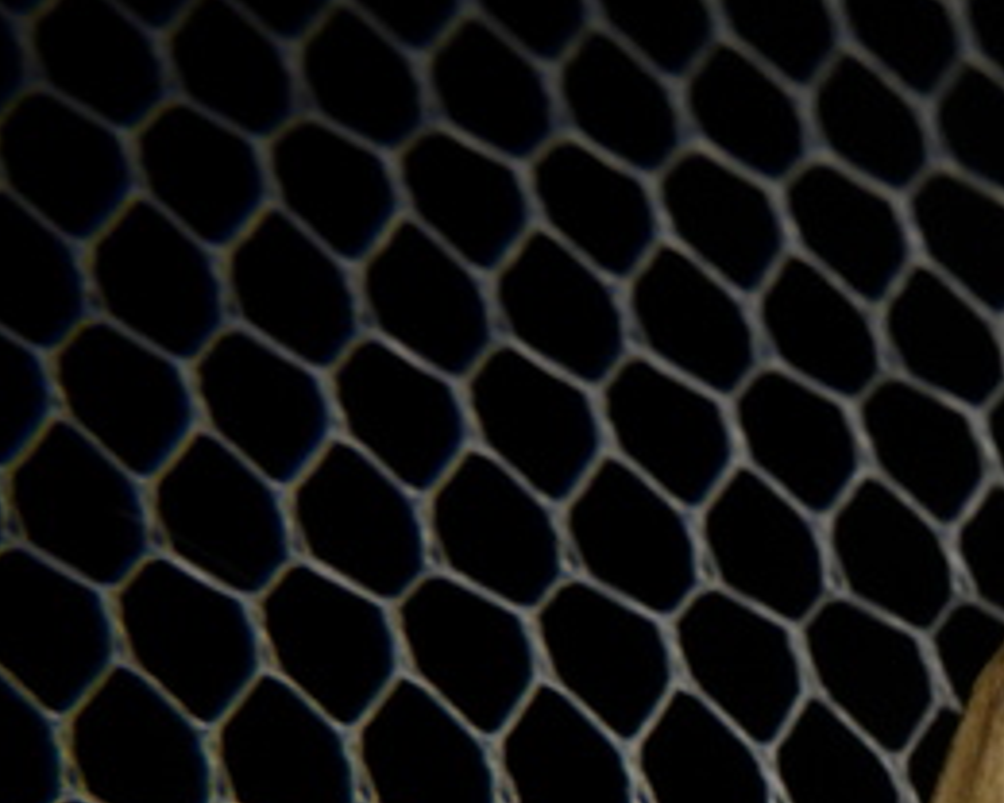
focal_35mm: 101
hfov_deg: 17.9
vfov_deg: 14.8
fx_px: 3001
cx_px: 1274
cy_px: 915
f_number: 4.6
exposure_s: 1/3200
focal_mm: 6.1
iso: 250
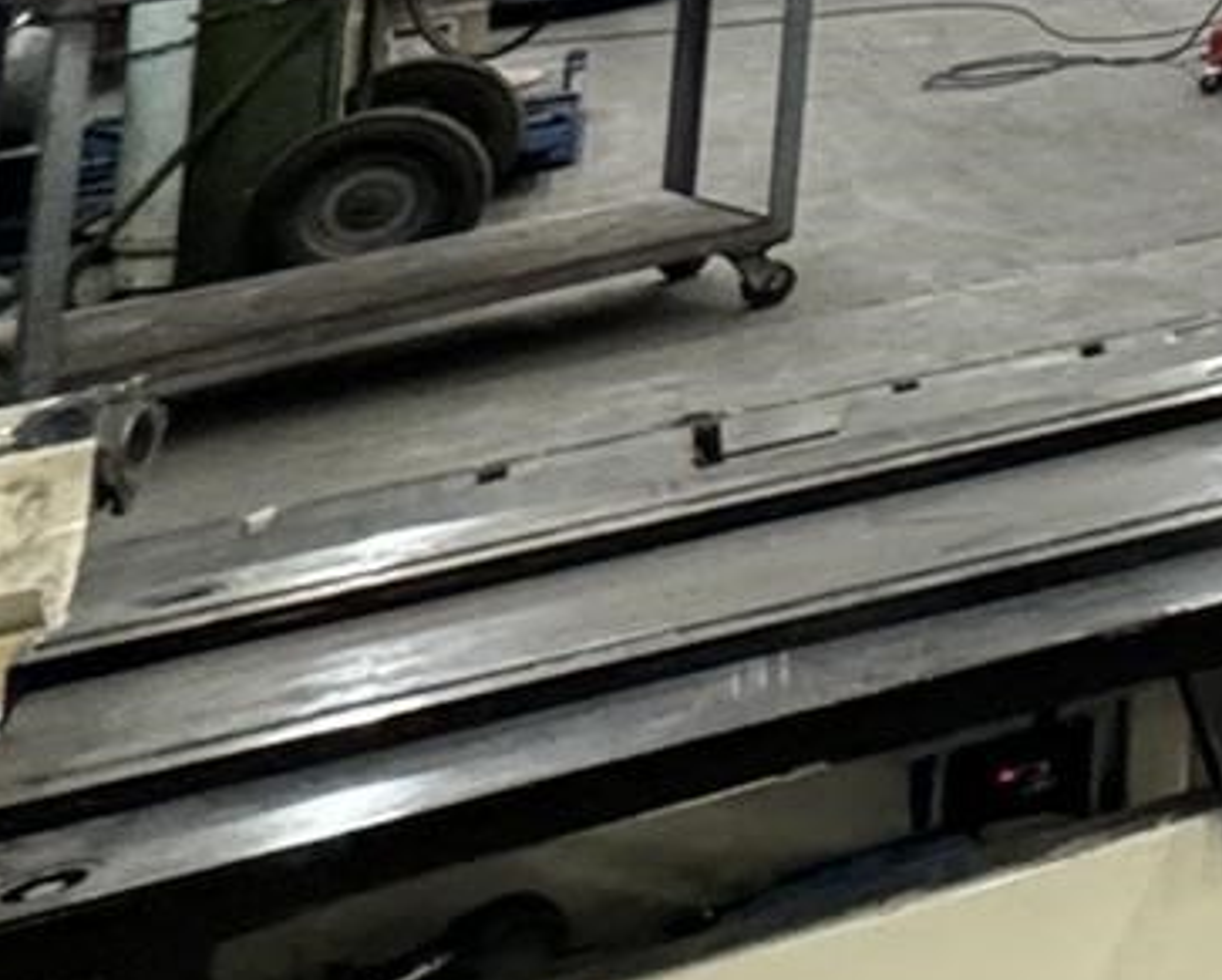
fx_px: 2787
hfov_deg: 14.4
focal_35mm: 77
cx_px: 3033
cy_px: -1024
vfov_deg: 15.5
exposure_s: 1/60
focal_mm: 2.22
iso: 320
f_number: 2.2
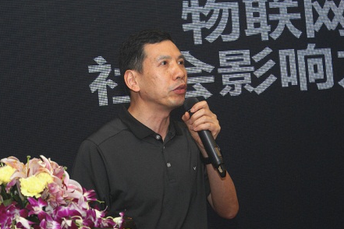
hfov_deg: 17.2
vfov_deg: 11.5
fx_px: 1137
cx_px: 155
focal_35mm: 119
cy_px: 123
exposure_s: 1/125
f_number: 5.6
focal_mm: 70
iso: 400
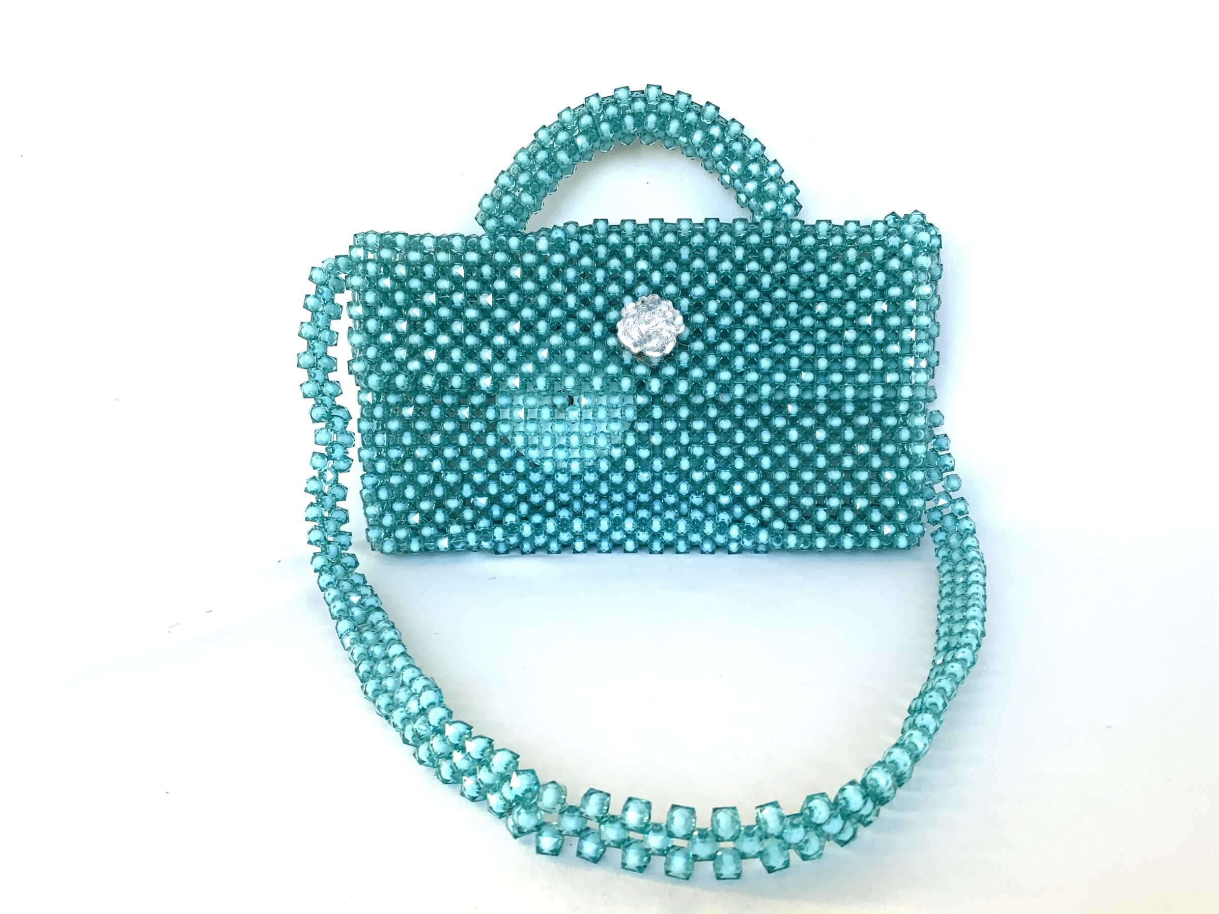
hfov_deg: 58.3
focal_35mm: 31
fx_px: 1092
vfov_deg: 45.4
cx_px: 640
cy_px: 487
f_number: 1.8
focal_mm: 3
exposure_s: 1/122
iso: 16
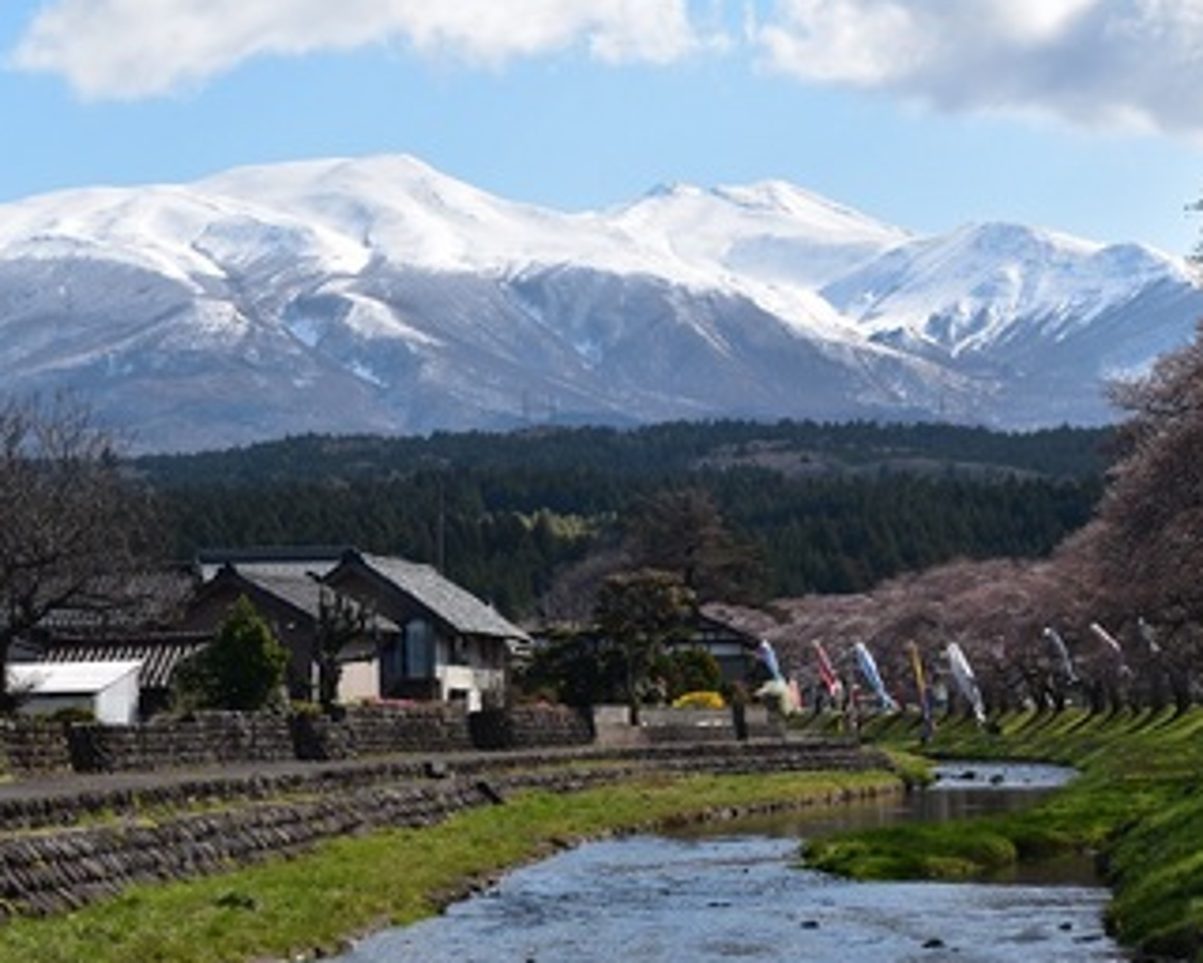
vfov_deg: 16.2
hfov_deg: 20.1
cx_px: 718
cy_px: 489
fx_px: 3382
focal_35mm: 95
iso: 280
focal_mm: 48
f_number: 11
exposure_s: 1/500
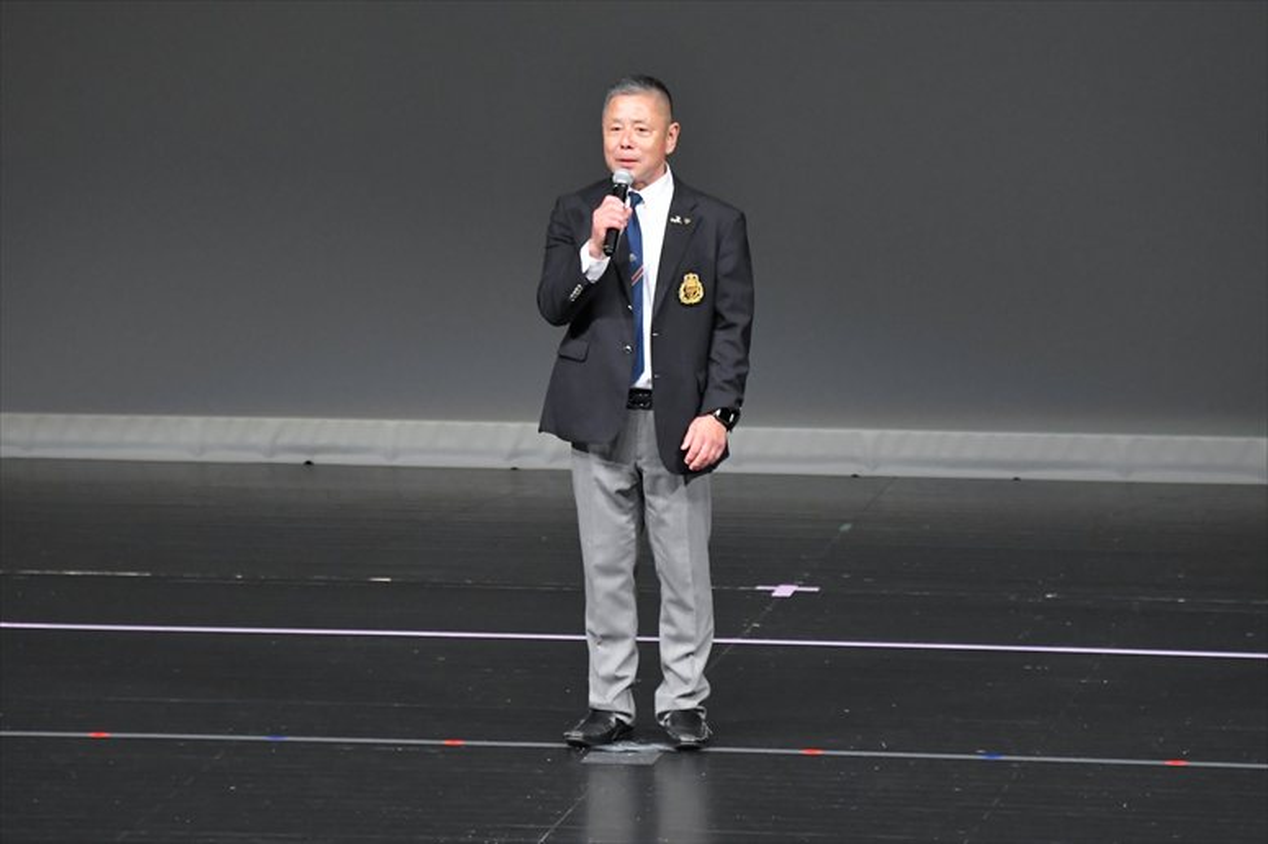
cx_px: 634
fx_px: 12146
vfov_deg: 4.0
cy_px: 422
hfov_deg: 6.0
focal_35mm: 345
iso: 5000
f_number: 5.6
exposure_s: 1/400
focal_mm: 230
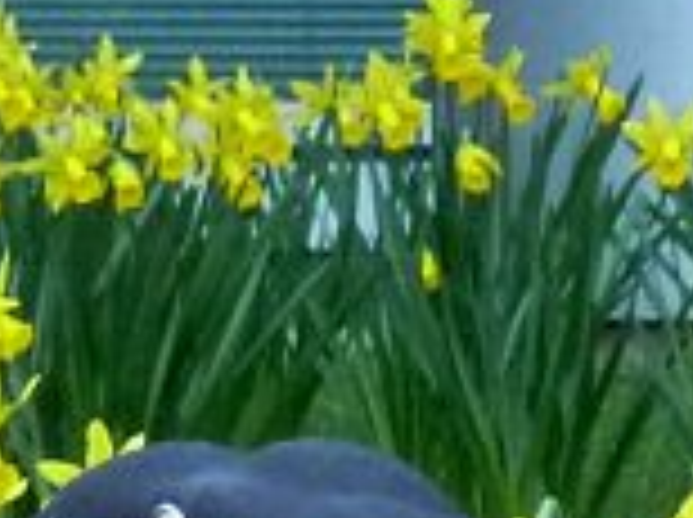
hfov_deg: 1.3
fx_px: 29963
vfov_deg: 1.0
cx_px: -612
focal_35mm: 1499
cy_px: 802
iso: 400
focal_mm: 37
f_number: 4.6
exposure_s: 1/80
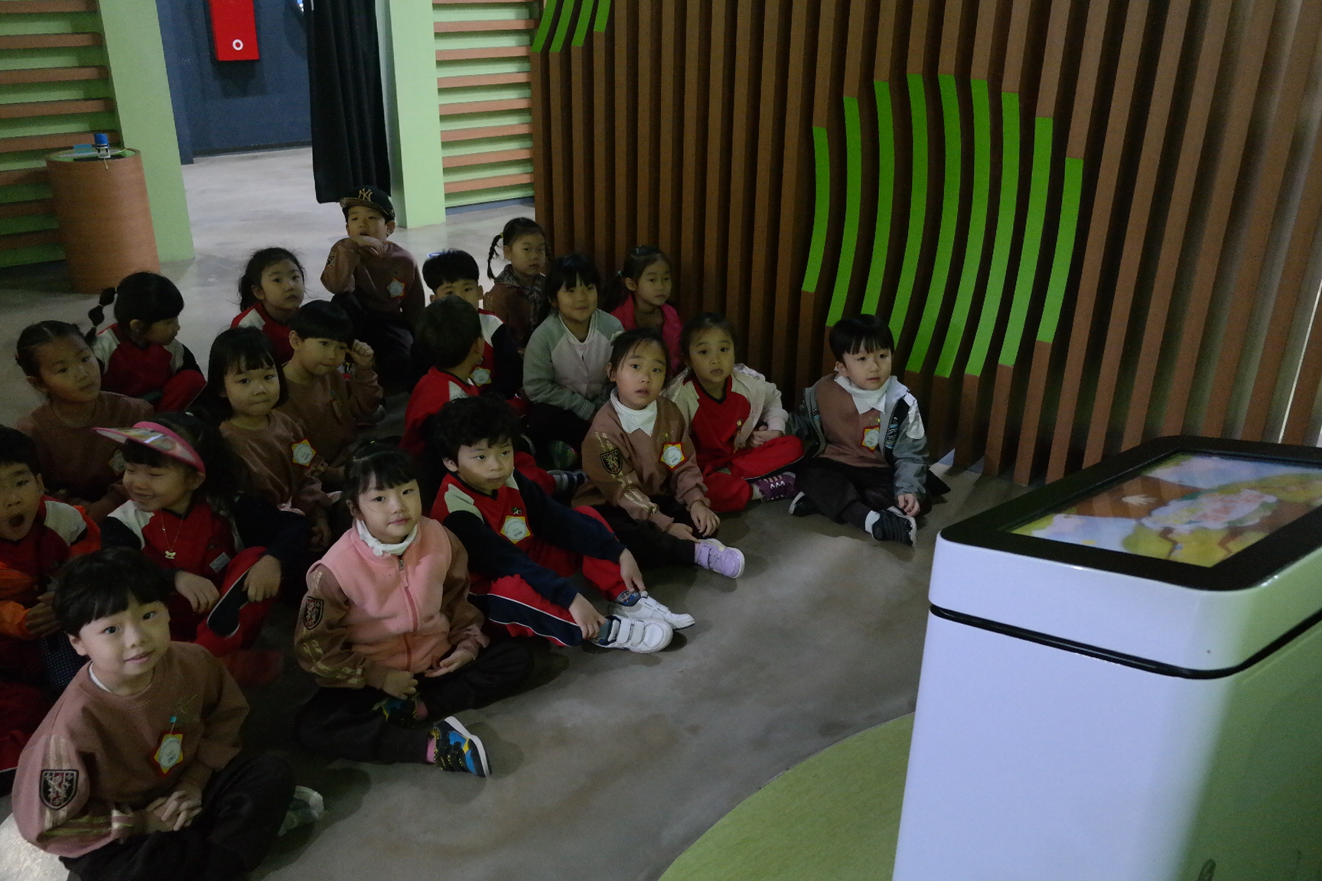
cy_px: 440
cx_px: 661
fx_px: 1102
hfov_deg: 61.9
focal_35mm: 30
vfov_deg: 43.6
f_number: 3.5
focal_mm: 20
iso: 3200
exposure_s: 1/40
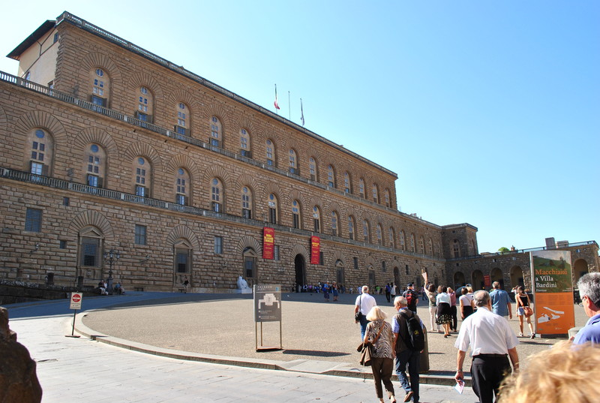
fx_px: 451
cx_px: 300
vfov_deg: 48.1
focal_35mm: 27
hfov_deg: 67.3
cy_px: 202
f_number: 10
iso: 200
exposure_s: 1/200
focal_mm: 18
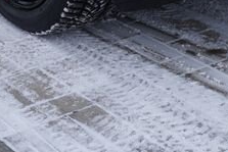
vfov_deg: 8.2
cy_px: -186
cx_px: 128
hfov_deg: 13.2
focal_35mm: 156
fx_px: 989
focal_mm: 34
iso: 100
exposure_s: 1/250
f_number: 4.5
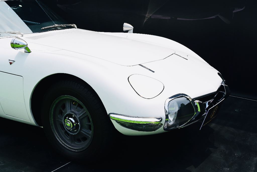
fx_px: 364
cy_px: 86
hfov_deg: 38.9
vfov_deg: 26.5
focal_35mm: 51
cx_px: 128
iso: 640
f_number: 16
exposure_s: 1/400
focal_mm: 51
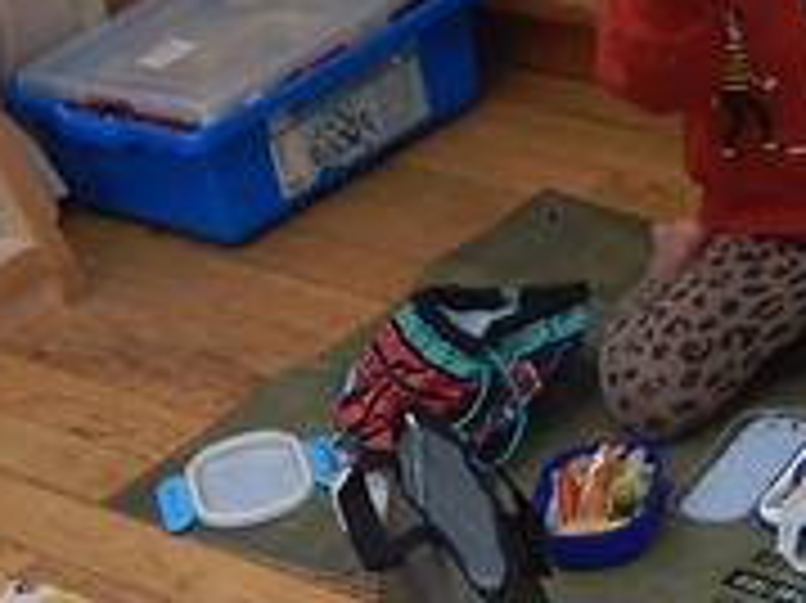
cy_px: 634
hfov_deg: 14.1
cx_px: 1054
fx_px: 3118
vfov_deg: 10.9
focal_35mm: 134
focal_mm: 4.3
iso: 125
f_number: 2.8
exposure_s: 1/60
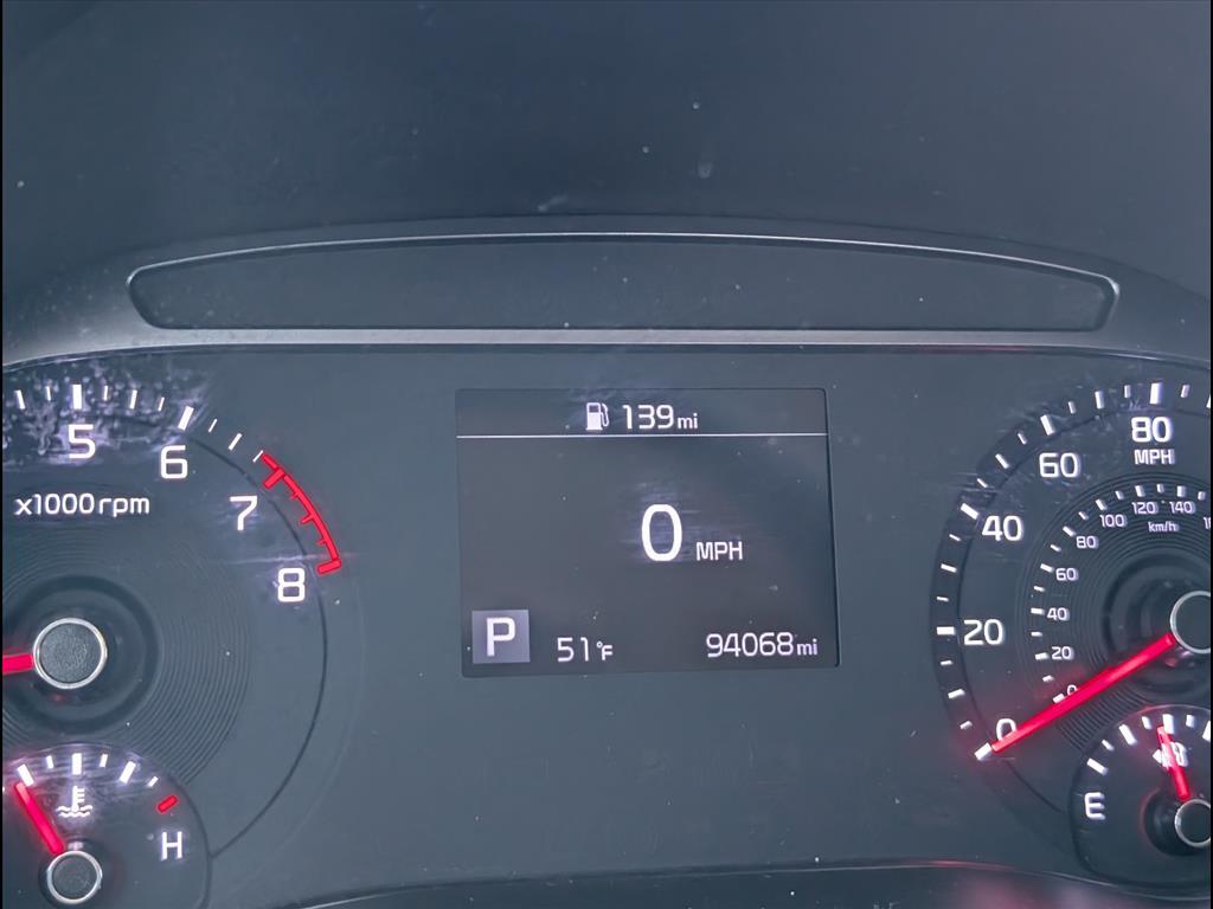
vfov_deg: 29.7
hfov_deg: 38.9
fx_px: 1717
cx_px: 606
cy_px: 454
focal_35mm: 49
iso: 445
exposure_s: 1/172
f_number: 1.68
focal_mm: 6.9
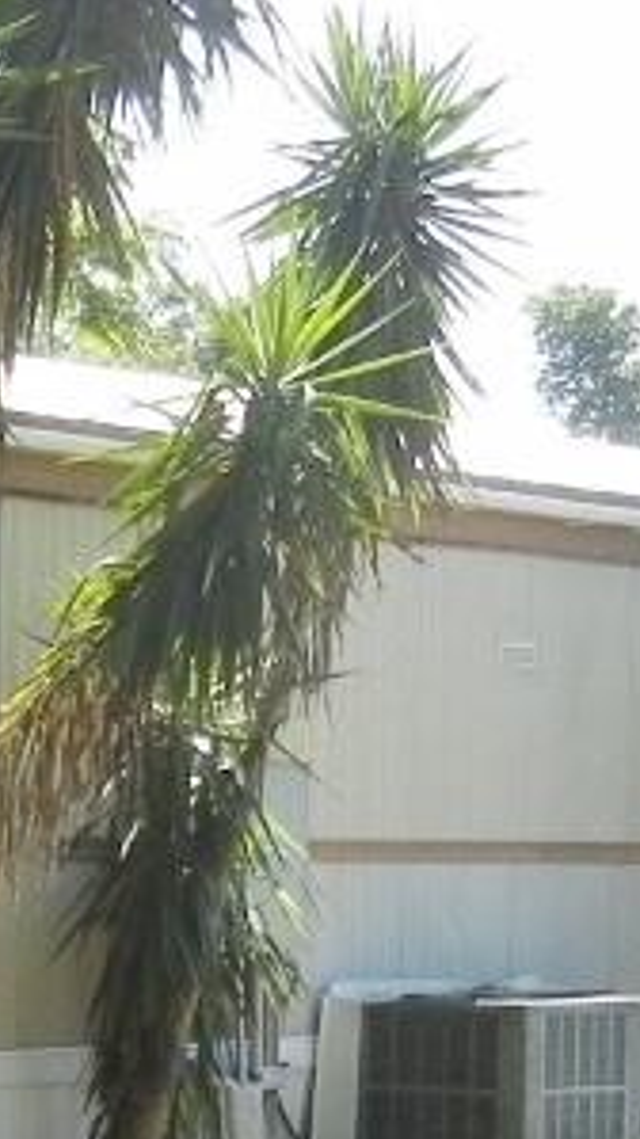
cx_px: -107
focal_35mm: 140
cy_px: 1211
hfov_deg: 8.6
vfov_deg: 15.0
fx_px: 4227
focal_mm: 5.4
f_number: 3.5
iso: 160
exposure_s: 1/714
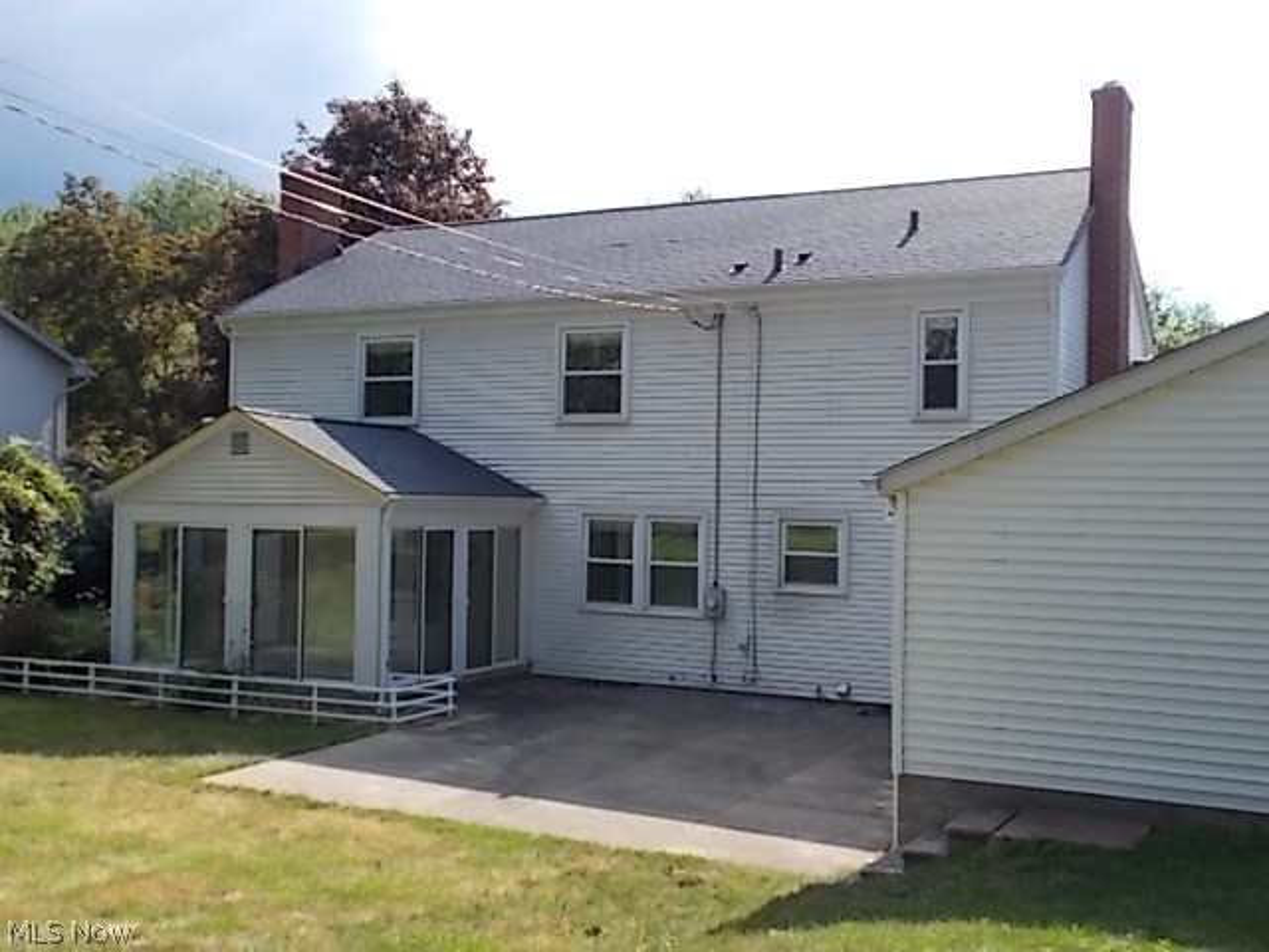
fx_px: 1430
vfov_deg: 36.8
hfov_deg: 47.9
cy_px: 476
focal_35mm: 39
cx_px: 634
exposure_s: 1/320
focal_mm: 6.9
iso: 80
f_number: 3.9
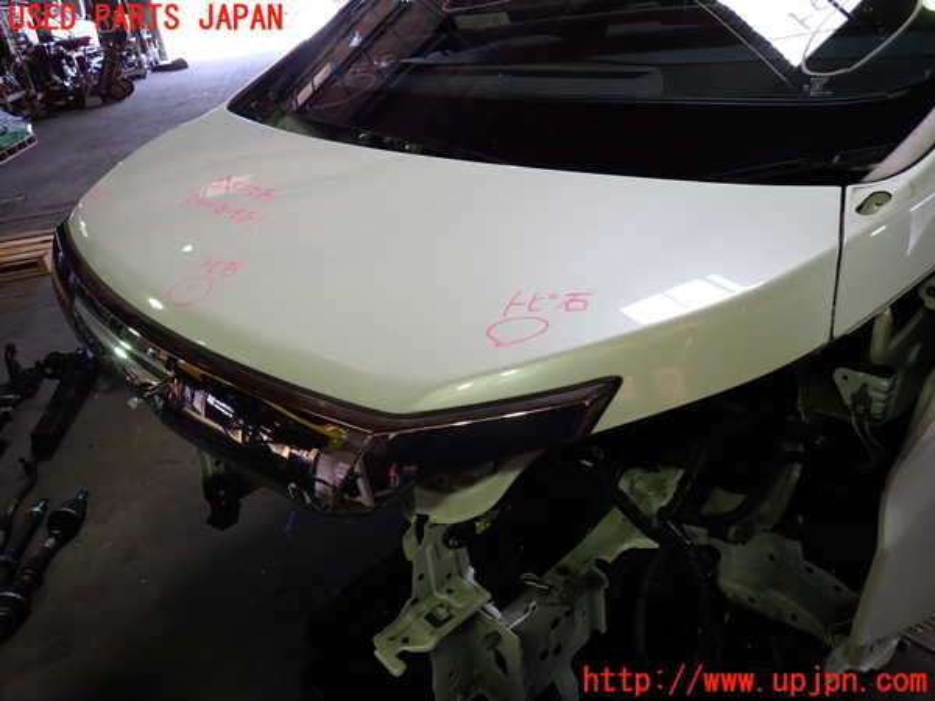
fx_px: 675
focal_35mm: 25
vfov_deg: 54.9
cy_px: 350
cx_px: 468
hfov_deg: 69.4
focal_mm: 4.5
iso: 100
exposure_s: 1/60
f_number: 2
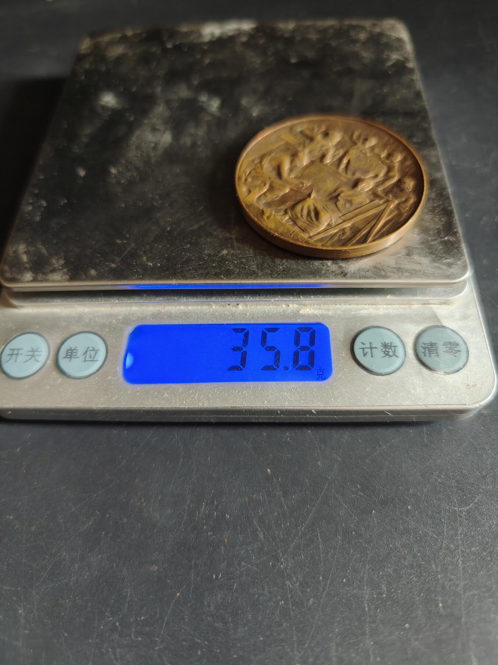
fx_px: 441
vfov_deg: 73.9
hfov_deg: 58.9
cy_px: 332
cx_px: 249
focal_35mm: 23
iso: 800
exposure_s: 1/100
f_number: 1.6
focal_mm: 6.06
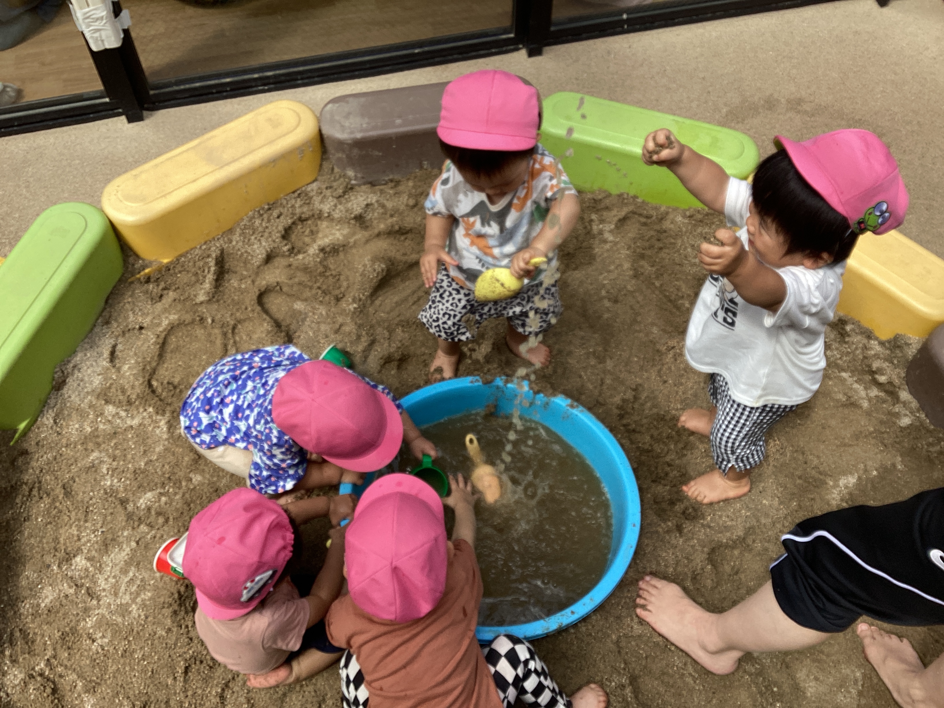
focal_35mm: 31
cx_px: 472
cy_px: 354
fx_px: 845
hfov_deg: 58.4
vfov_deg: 45.4
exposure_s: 1/403
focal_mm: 3.3
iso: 25
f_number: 2.4
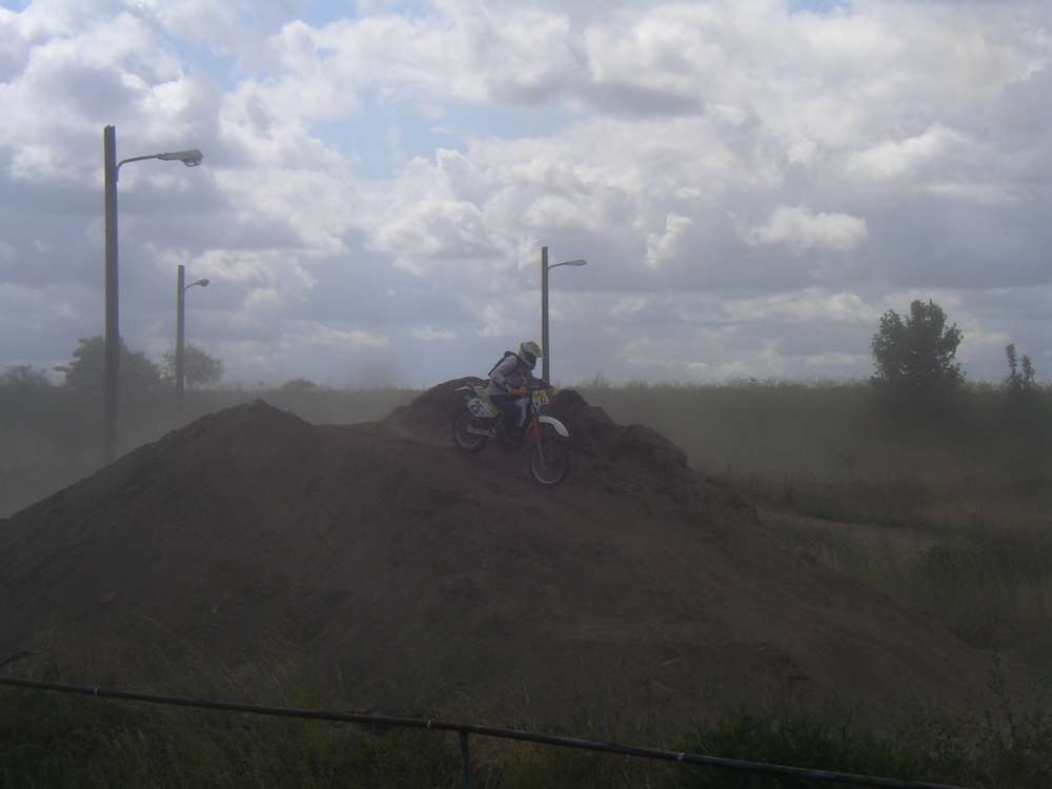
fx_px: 2340
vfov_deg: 19.1
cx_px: 526
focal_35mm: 77
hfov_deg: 25.3
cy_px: 394
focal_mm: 11.9
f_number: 8.7
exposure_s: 1/200
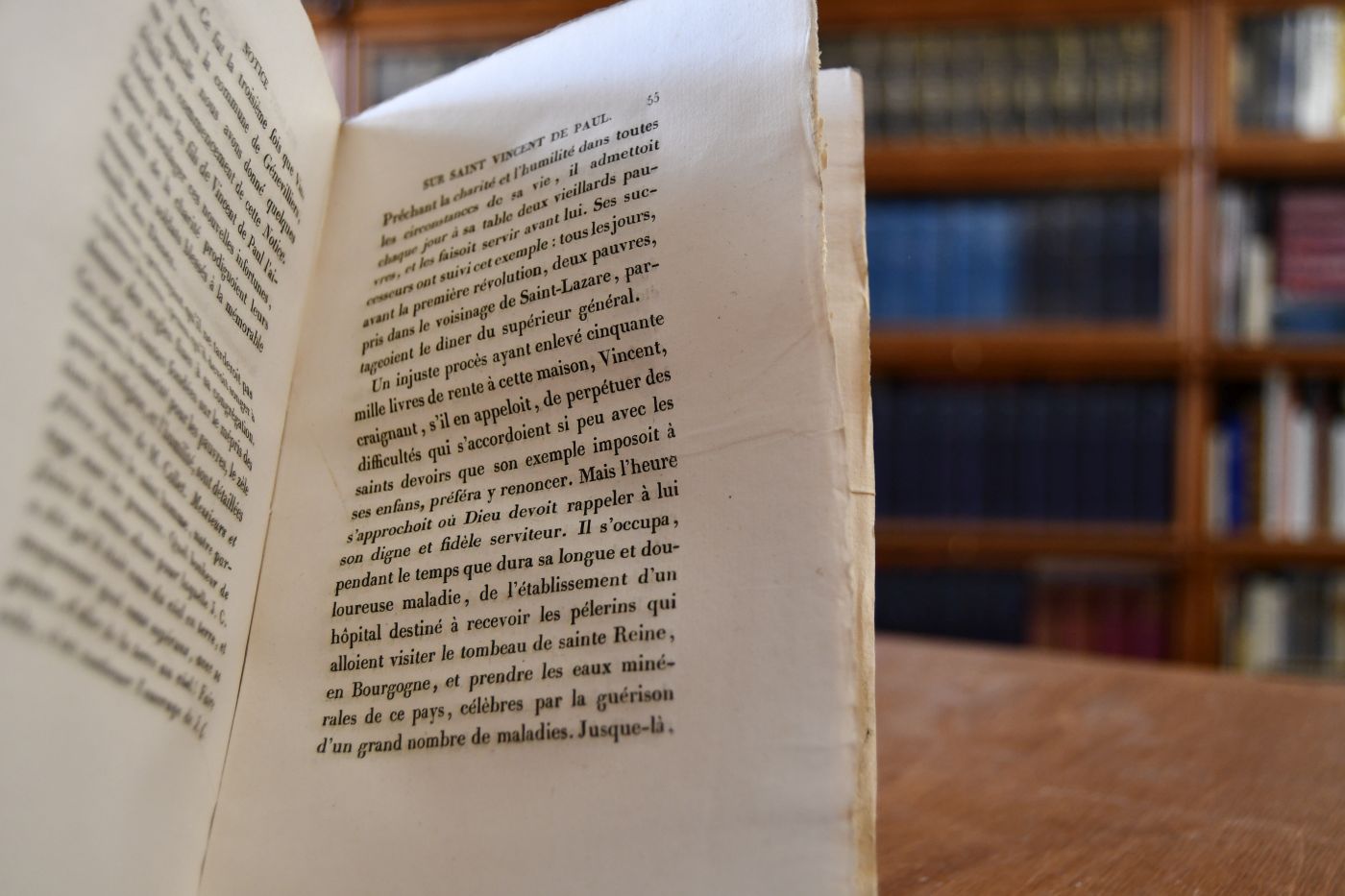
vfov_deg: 36.9
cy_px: 448
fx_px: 1345
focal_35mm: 36
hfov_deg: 53.1
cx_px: 672
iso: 800
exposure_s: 1/160
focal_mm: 24
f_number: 3.8
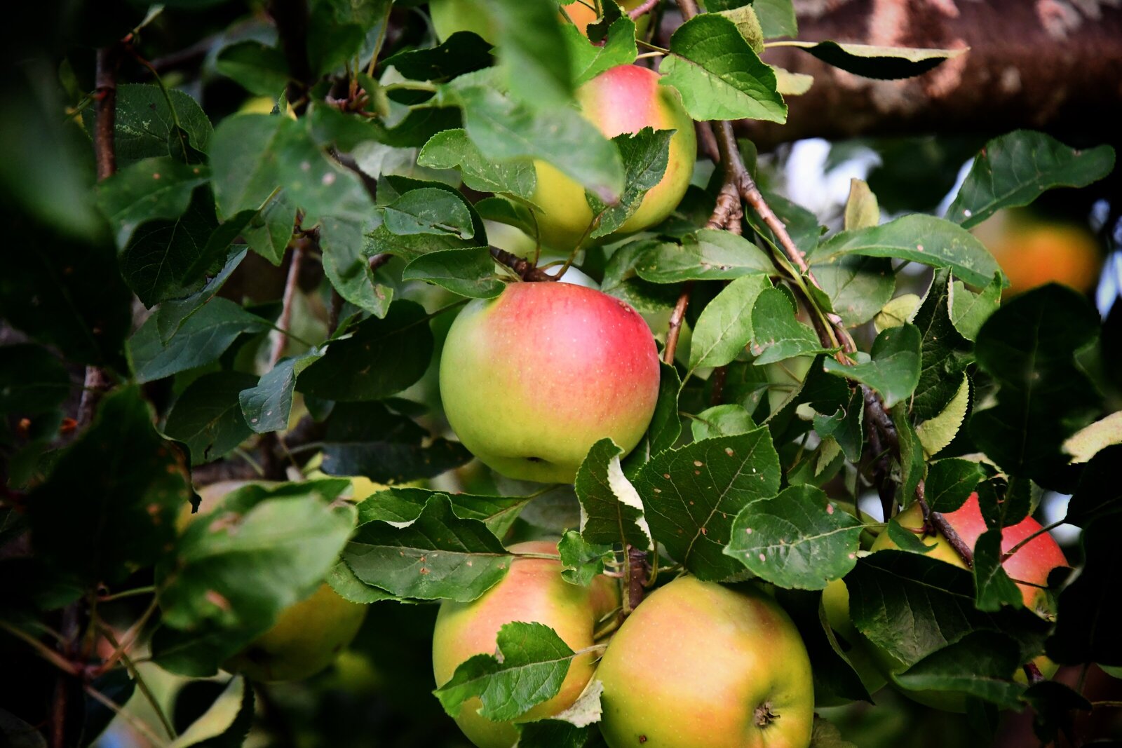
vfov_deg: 13.0
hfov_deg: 19.5
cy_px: 374
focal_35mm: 105
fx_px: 3273
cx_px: 561
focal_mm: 70
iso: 3200
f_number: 4
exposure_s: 1/160
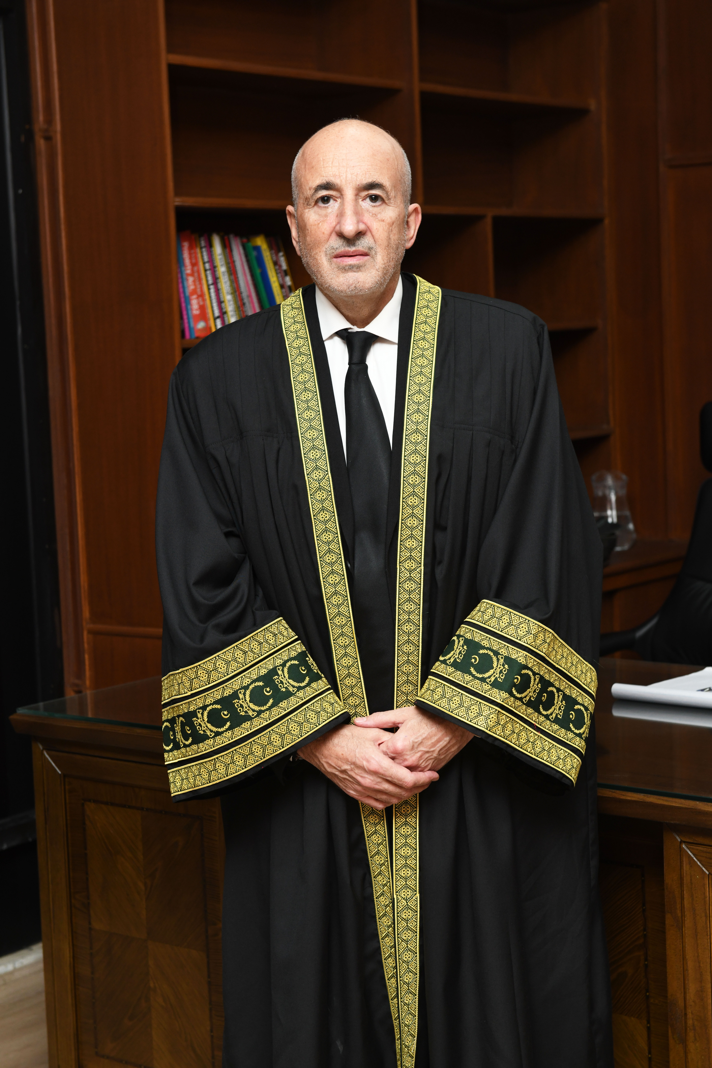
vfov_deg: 28.8
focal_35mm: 70
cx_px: 356
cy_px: 534
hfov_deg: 19.5
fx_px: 2077
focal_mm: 70
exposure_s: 1/125
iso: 1000
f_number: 7.1
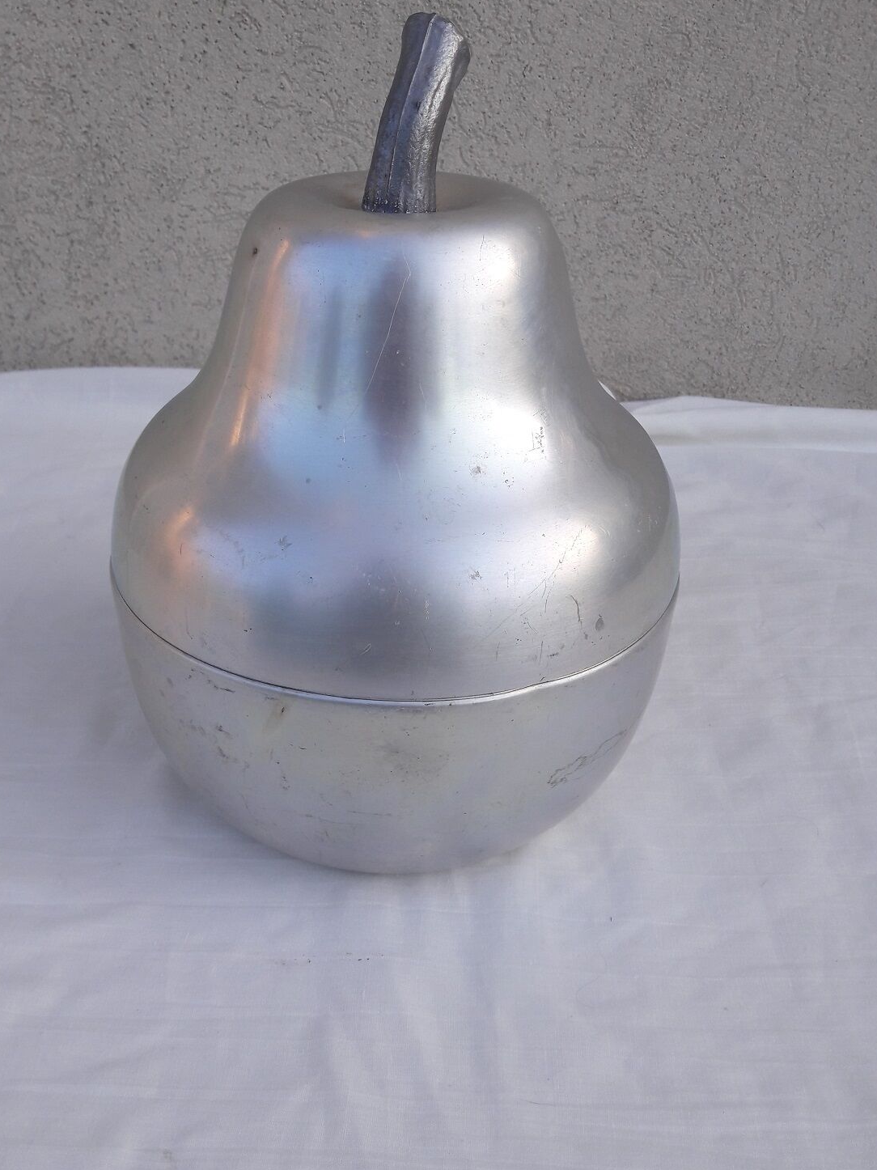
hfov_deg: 44.1
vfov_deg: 56.7
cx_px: 381
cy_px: 520
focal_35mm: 32
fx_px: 1081
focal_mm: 3.7
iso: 40
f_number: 1.9
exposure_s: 1/446
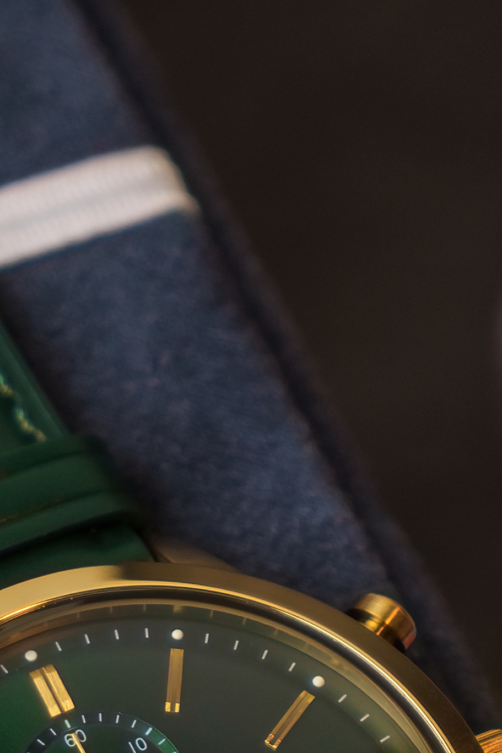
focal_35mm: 354
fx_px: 7406
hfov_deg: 3.9
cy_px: 942
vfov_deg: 5.8
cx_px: 217
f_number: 4
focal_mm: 70
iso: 160
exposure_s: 1/60
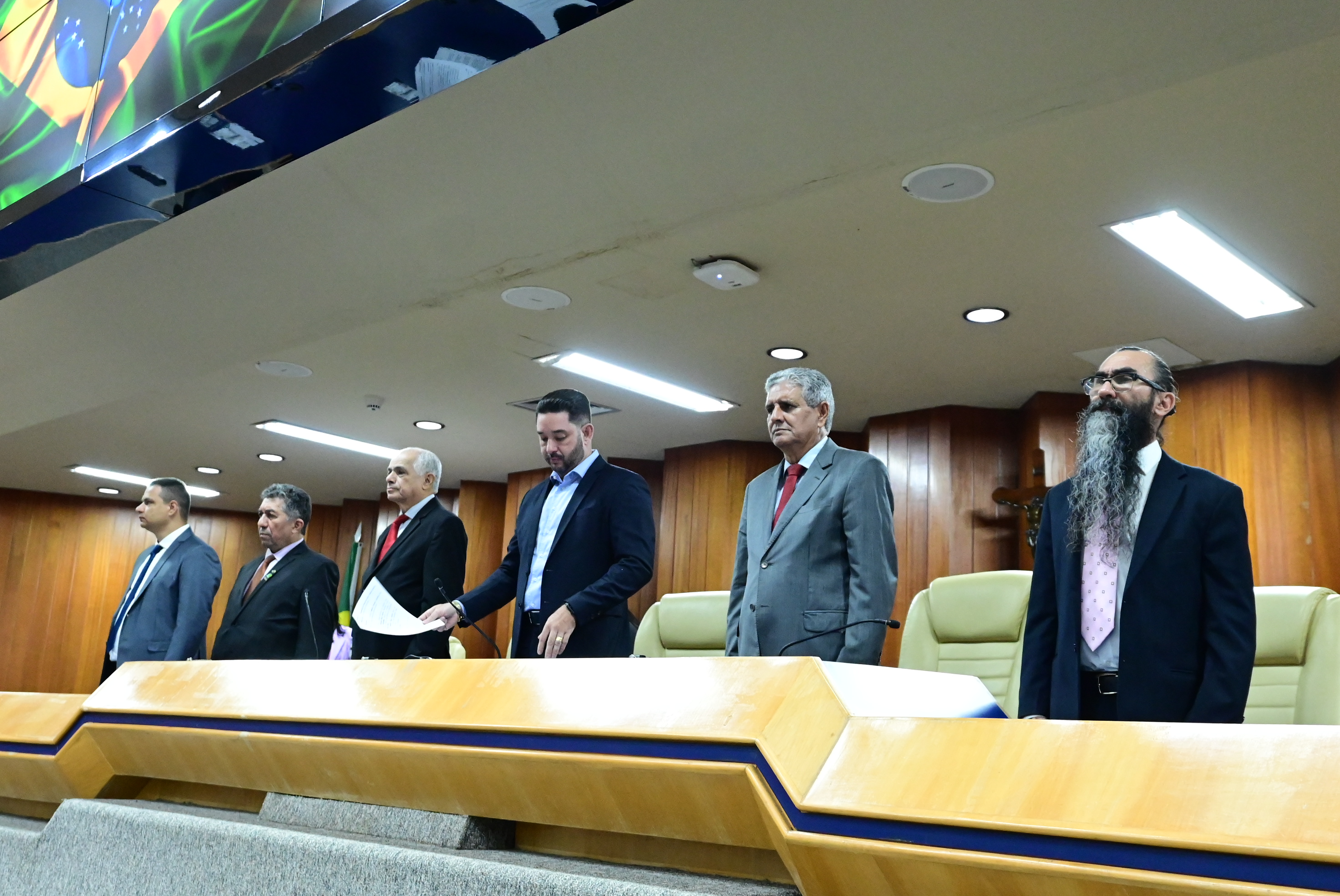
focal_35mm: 36
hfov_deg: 53.1
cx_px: 670
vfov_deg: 36.9
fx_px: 1341
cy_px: 448
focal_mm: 24
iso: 6400
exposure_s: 1/200
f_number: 3.5
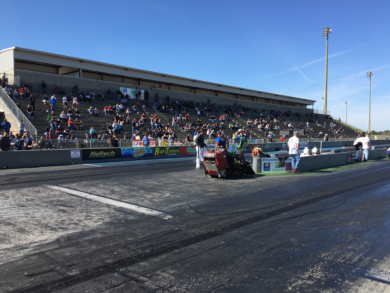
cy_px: 146
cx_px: 195
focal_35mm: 29
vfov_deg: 48.2
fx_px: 327
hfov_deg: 61.7
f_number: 2.2
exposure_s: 1/986
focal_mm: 4.15
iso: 25
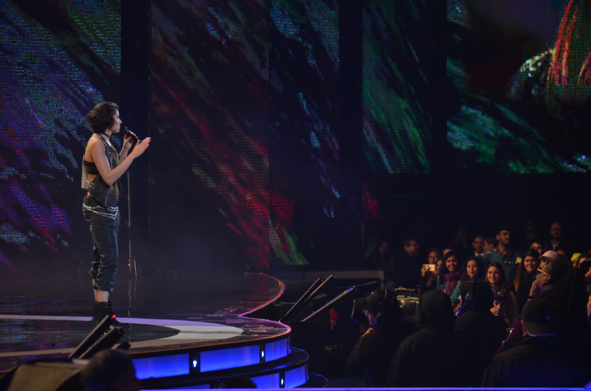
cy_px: 196
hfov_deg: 9.5
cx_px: 296
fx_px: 3563
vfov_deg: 6.3
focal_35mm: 218
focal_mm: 145
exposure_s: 1/125
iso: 800
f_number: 5
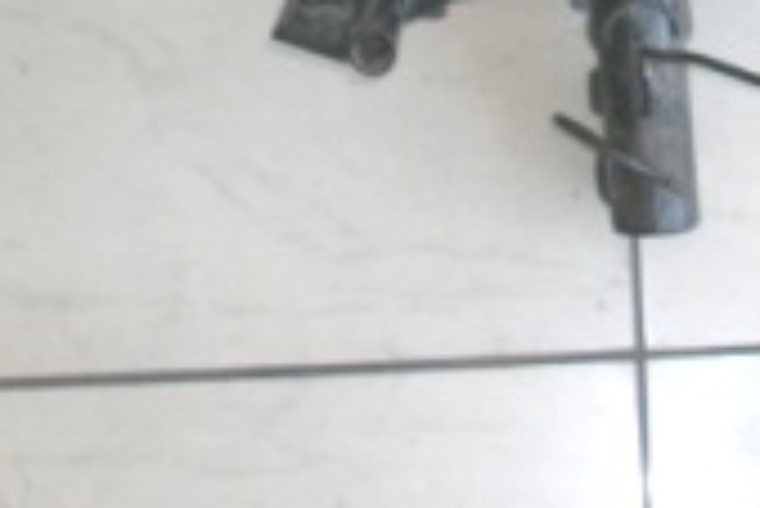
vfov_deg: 10.2
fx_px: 2789
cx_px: 661
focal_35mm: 132
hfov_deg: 15.4
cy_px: -146
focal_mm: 8
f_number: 3.2
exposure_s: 1/30.5
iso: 50
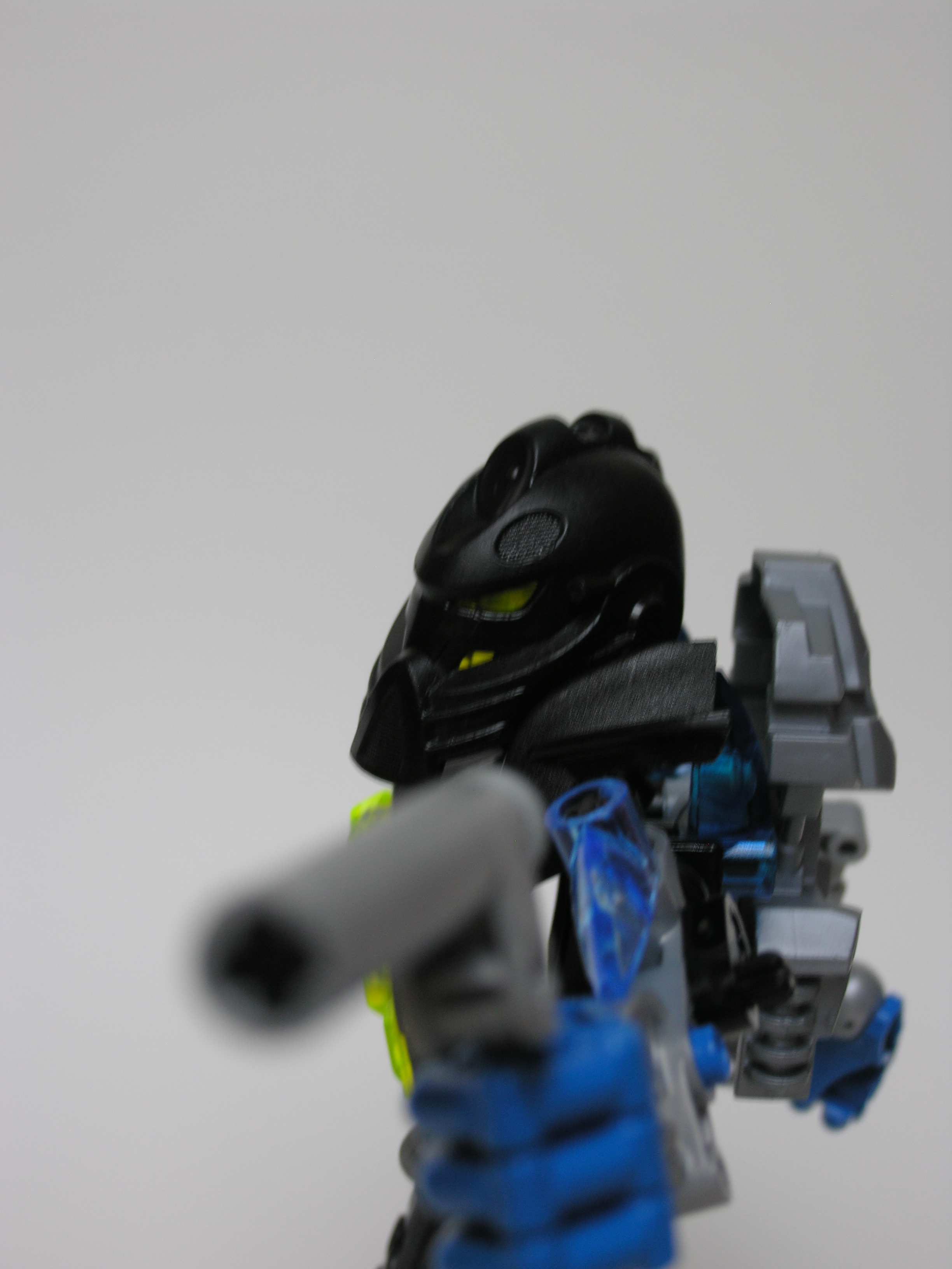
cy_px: 634
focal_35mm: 64
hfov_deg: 22.9
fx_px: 2347
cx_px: 476
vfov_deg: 30.3
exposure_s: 1/4.3
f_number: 4.1
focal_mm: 16.3
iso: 50
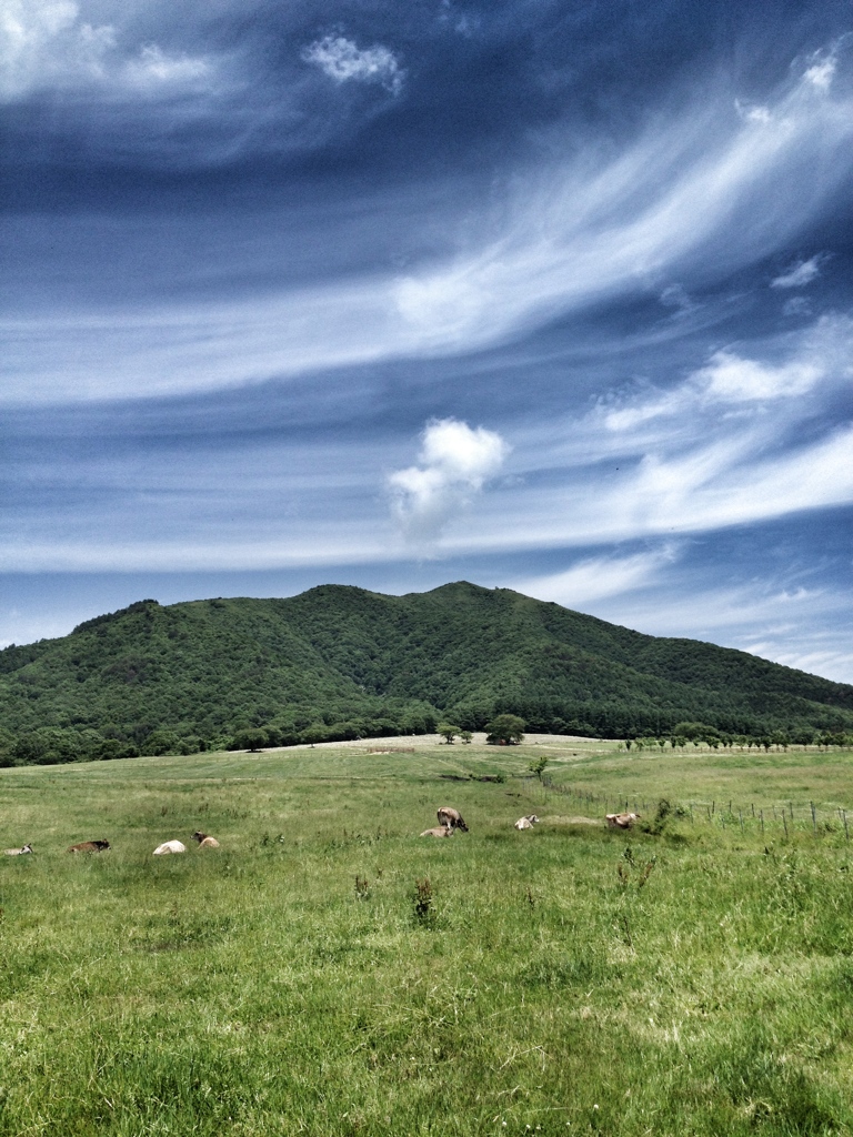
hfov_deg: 40.7
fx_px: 1150
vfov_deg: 52.6
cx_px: 426
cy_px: 568
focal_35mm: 35
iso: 64
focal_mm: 4.28
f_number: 2.4
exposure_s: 1/2404
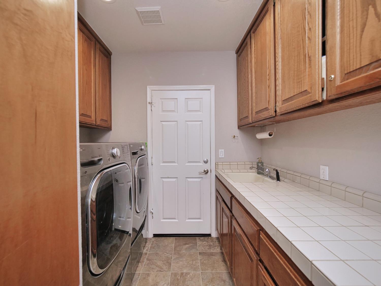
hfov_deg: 102.1
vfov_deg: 85.7
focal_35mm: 14
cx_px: 190
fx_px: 154
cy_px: 143
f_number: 4
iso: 800
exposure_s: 1/160
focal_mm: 7
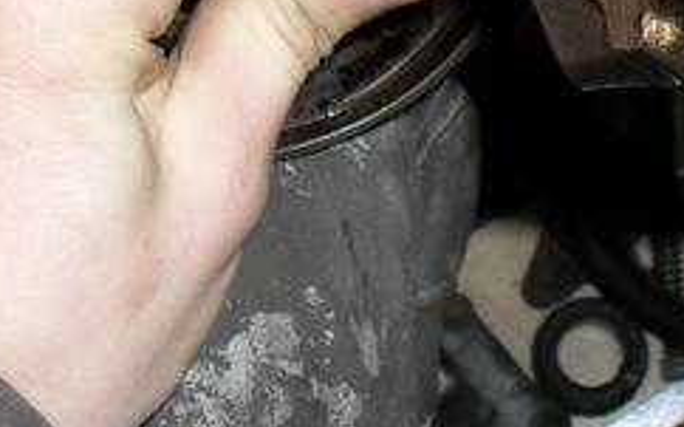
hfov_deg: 21.0
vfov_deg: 12.7
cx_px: 514
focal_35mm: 98
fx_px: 1826
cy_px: -198
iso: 200
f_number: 3.2
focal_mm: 6.3
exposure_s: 1/45
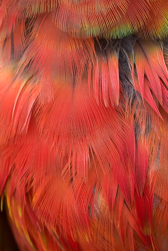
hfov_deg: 1.2
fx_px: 7970
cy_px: -78
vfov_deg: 1.8
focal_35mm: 1140
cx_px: 73
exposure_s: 1/1600
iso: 800
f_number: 5.6
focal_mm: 340
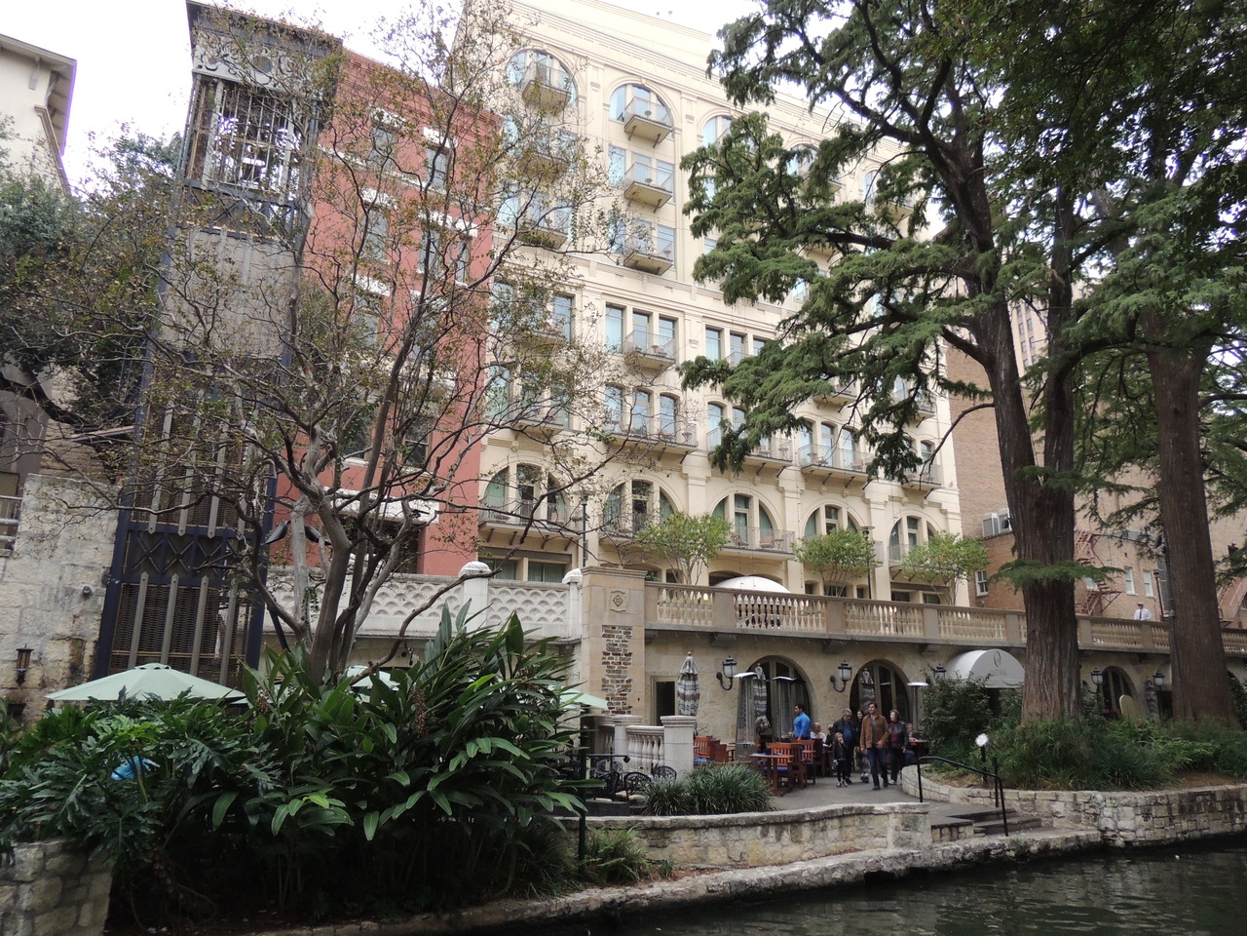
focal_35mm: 24
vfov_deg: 56.8
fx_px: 865
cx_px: 624
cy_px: 468
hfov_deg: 71.6
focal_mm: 4.3
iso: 400
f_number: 3
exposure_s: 1/250
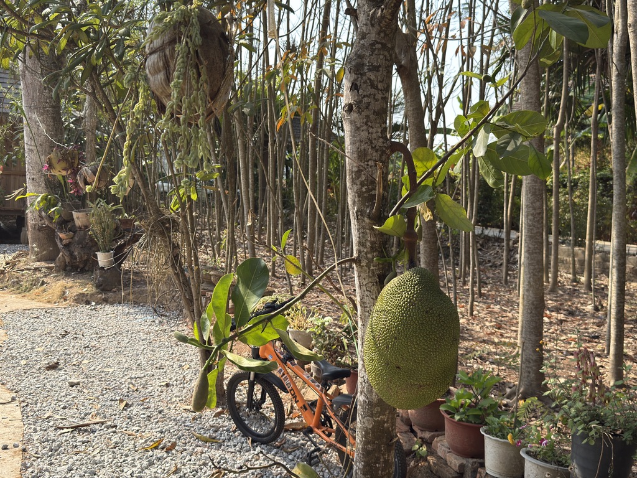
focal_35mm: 36
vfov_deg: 39.7
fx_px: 662
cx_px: 318
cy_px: 239
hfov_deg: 51.4
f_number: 1.78
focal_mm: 6.76
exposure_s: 1/1091
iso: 80
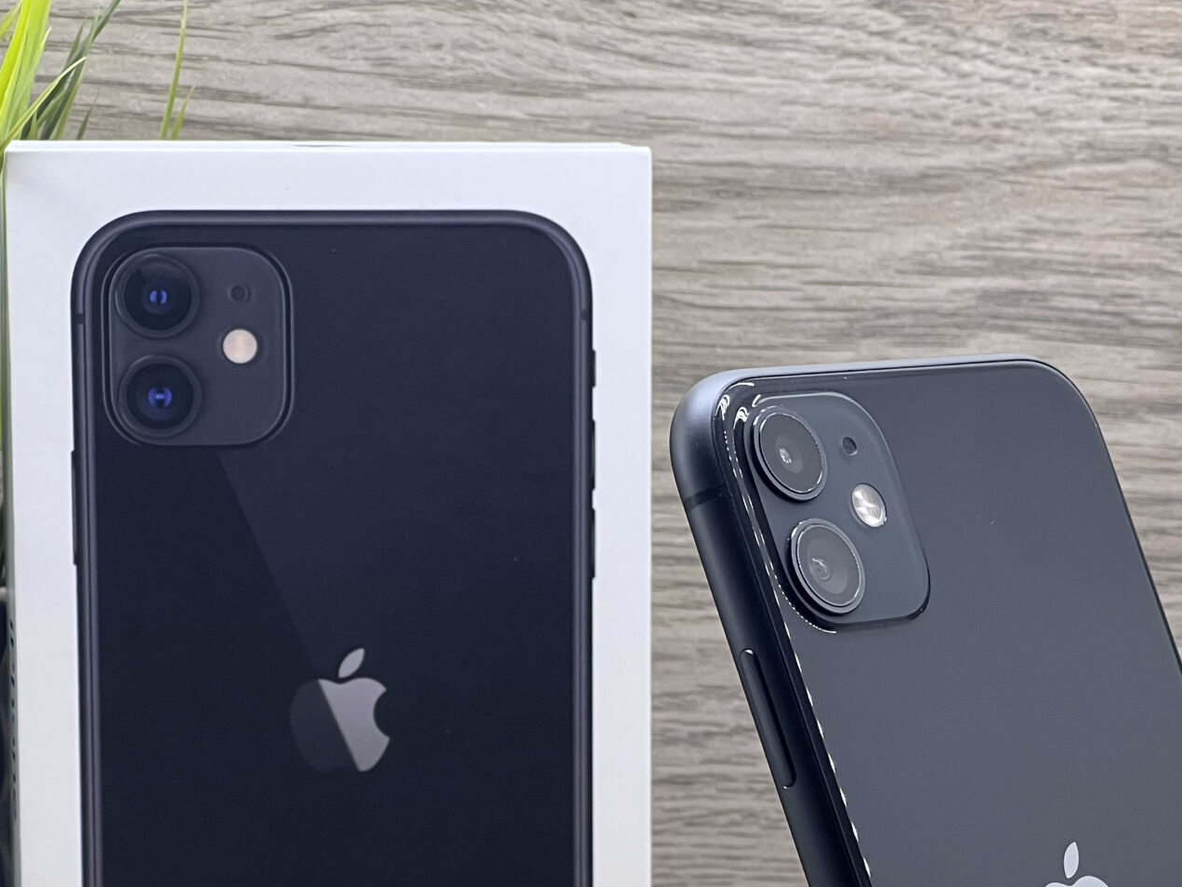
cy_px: 867
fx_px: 5293
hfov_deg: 12.7
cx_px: 930
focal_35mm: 155
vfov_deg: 9.5
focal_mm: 9
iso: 100
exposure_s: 1/100
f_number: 2.8
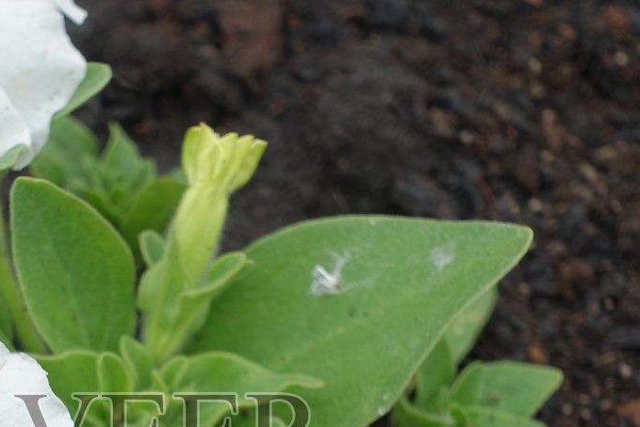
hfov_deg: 12.4
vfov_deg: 8.3
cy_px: 458
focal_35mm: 165
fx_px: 2934
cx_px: 172
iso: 125
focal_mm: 25.7
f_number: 4
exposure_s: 1/400
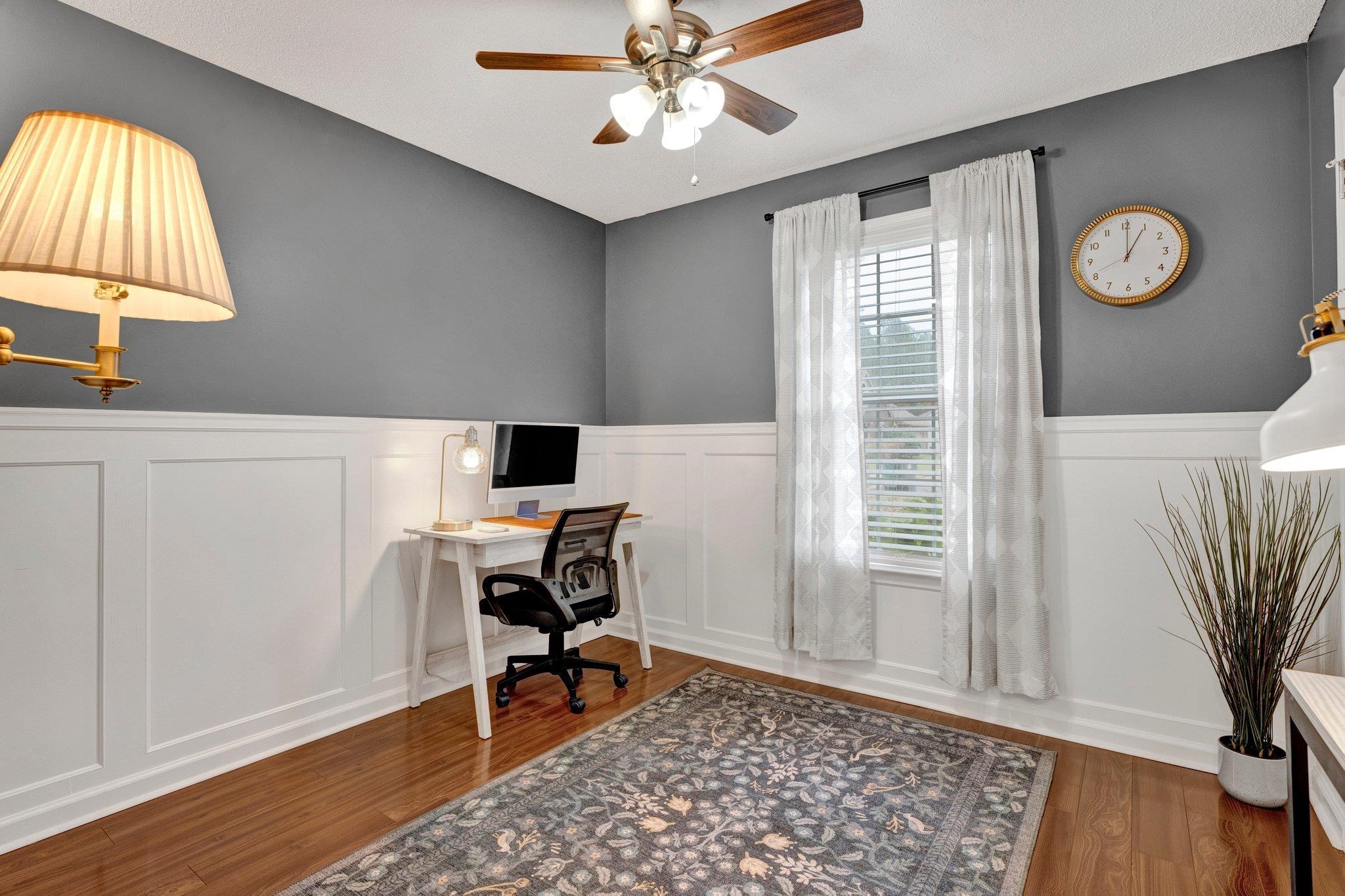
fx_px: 639
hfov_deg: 92.9
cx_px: 672
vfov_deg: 70.1
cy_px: 448
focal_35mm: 17
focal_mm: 17.1
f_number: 8
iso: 1000
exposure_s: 1/25
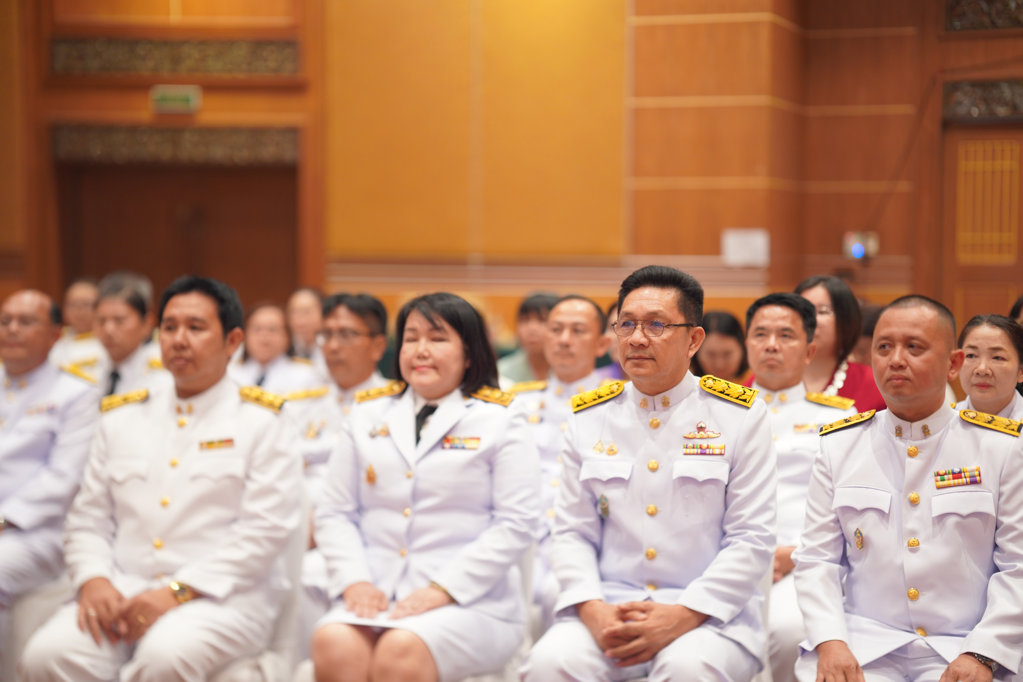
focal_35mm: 85
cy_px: 341
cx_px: 512
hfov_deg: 23.9
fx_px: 2415
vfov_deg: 16.1
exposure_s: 1/200
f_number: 1.4
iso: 500
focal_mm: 85
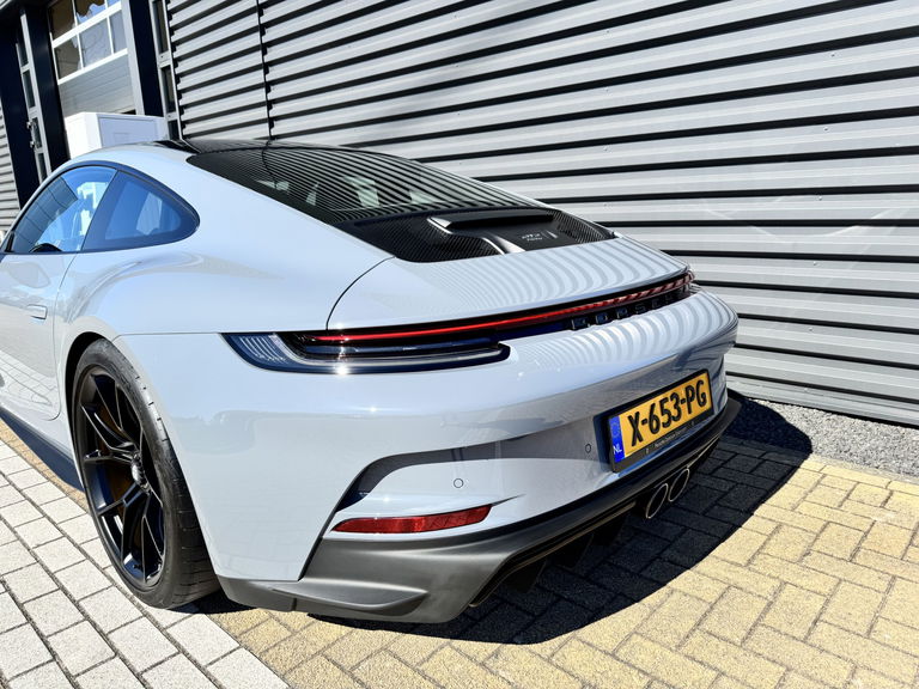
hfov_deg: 71.6
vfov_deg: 56.8
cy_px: 344
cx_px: 460
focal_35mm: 24
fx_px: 637
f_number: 1.78
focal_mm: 6.76
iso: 80
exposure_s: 1/2959
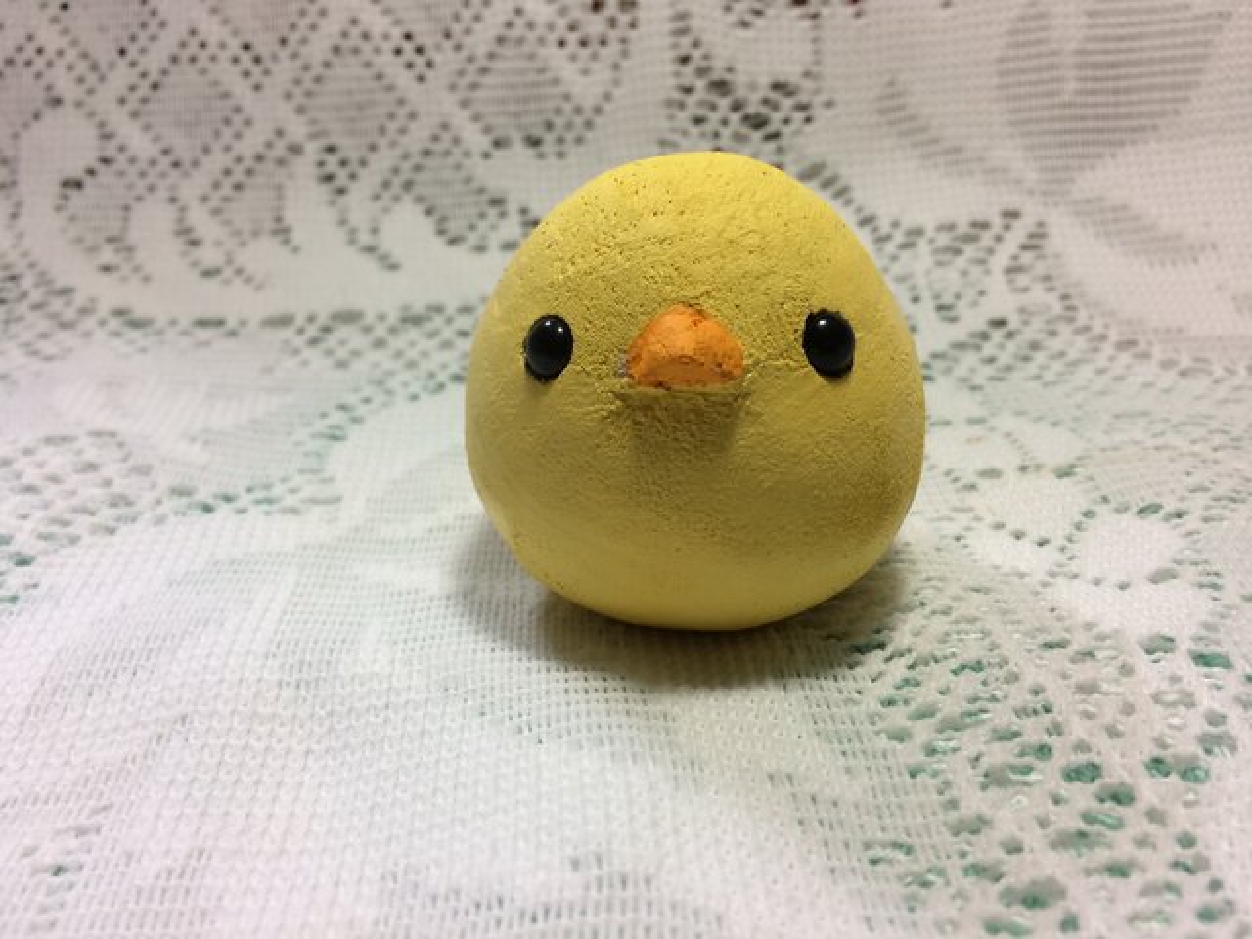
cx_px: 626
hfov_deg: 61.7
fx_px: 1049
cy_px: 470
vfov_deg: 48.2
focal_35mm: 29
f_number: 2.2
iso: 40
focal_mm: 4.15
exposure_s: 1/30
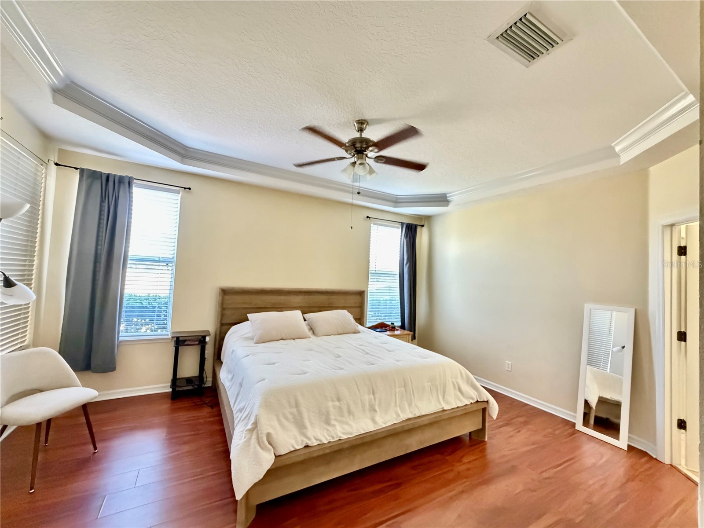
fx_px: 285
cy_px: 264
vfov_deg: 85.7
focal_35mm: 14
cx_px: 352
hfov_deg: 102.1
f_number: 2.2
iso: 1250
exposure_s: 1/60
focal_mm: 2.22
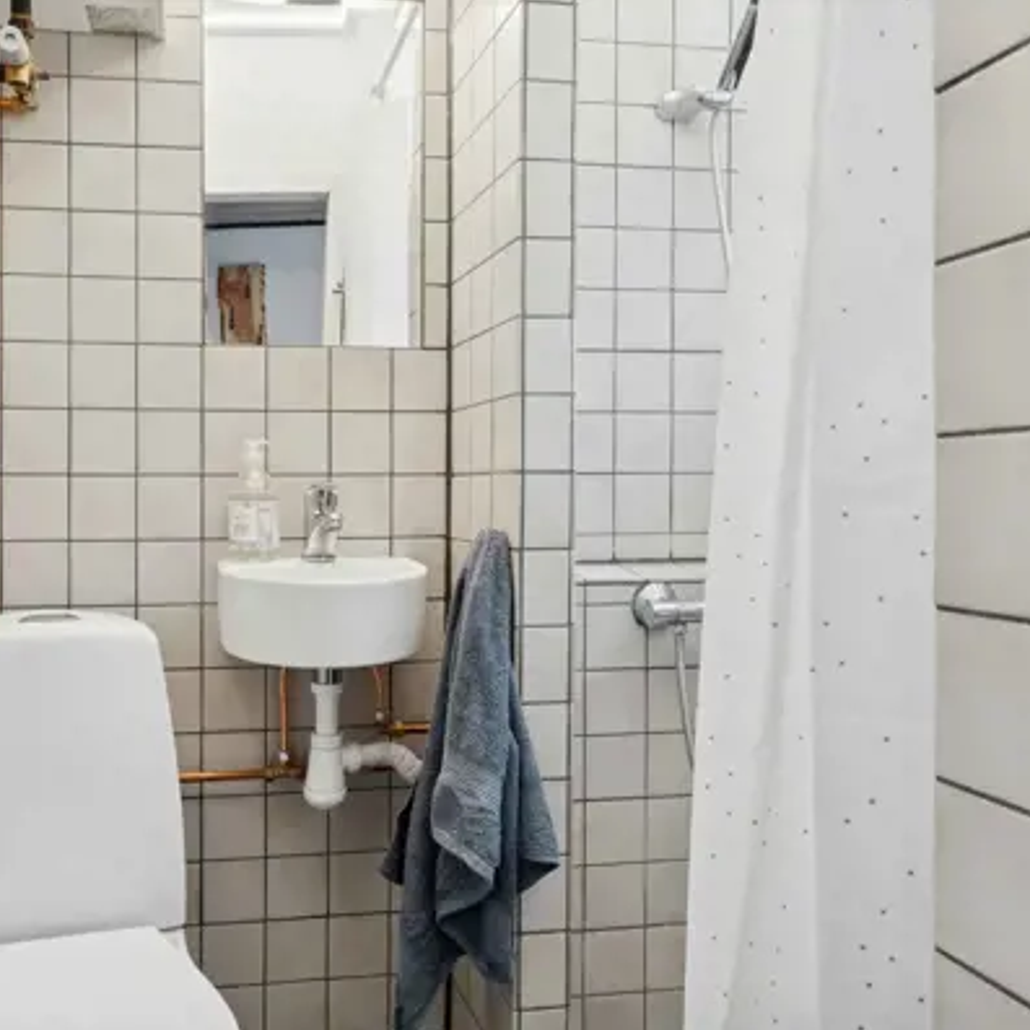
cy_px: 516
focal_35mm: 27
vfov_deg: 59.1
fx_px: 909
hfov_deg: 57.6
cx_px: 332
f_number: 8
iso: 320
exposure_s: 1/6
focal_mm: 14
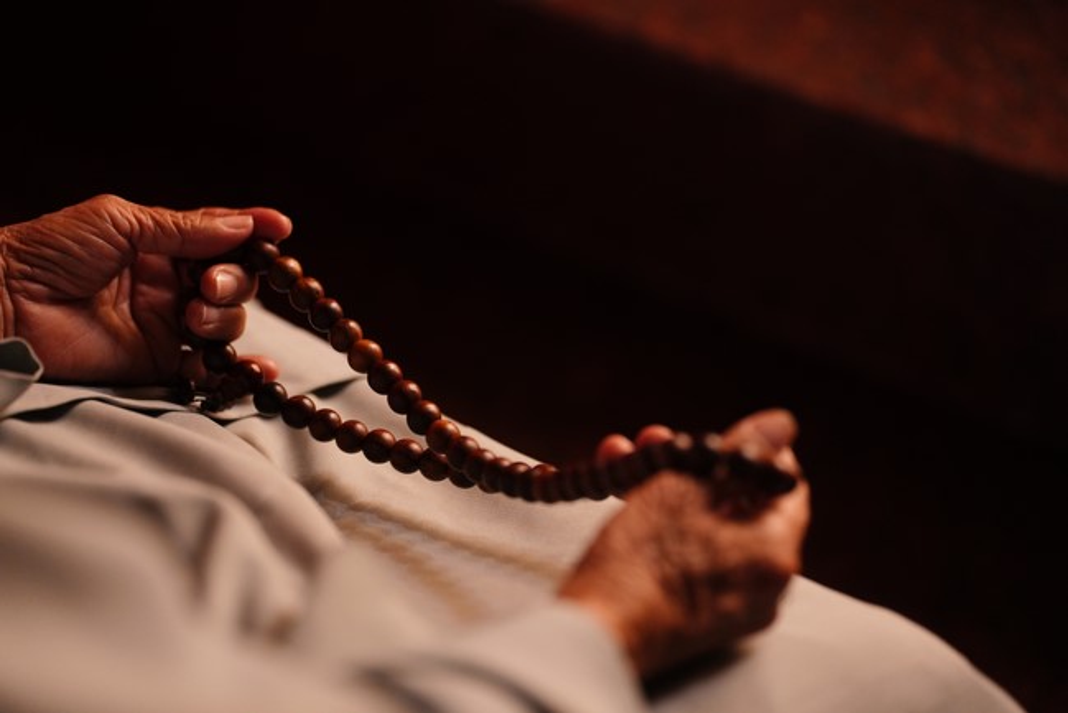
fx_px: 3650
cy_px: 356
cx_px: 534
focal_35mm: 123
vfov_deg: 11.2
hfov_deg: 16.6
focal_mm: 123
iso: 4000
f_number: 2.8
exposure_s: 1/60
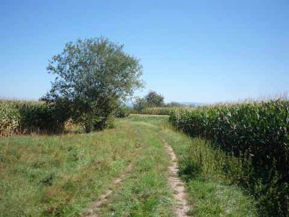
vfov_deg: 44.2
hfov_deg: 56.8
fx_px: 267
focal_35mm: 32
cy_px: 108
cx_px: 144
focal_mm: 5.2
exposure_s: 1/400
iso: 100
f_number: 4.5
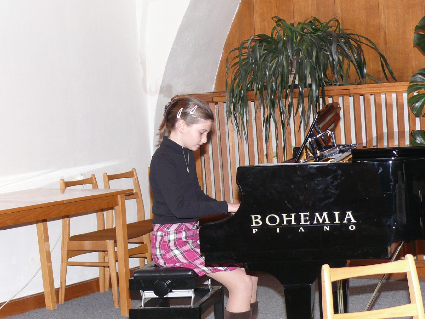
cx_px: 212
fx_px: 1203
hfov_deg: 20.0
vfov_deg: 15.1
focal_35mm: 98
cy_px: 160
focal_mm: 13.2
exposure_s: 1/100
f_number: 3.2
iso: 200
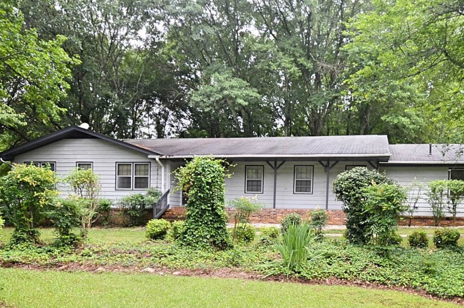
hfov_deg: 66.5
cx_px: 289
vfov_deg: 47.7
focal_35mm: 27
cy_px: 166
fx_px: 347
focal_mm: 14
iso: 400
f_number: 8
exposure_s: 1/250
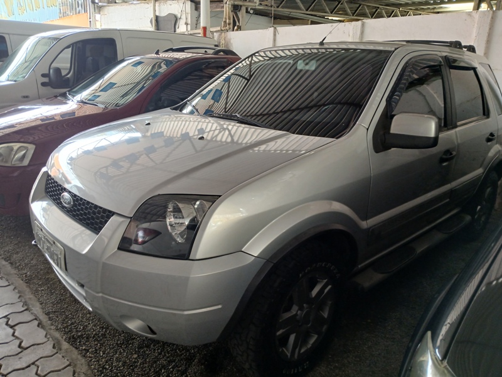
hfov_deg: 67.3
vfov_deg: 53.1
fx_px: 377
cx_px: 251
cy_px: 188
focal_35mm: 26
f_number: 1.8
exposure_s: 1/60
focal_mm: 3.98
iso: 125
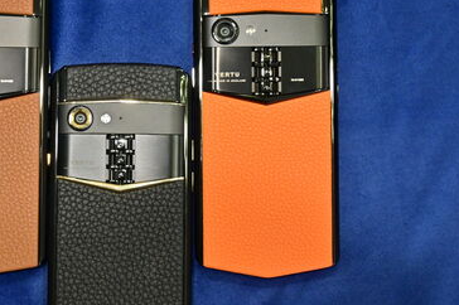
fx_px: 984
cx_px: 124
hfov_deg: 26.0
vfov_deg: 17.6
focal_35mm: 77
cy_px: 170
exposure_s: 1/50
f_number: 4.8
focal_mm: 30.5
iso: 720
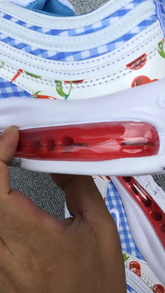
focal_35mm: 64
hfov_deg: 18.4
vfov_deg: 32.5
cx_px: 9
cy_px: 90
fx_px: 498
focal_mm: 3.3
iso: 25
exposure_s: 1/485
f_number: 2.4
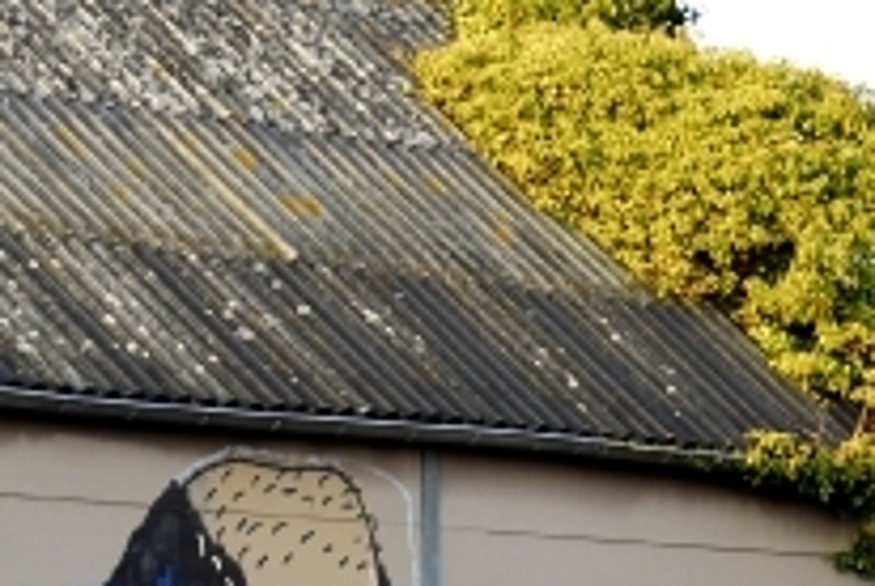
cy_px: 758
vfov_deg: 4.5
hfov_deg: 6.7
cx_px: 229
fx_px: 7448
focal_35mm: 306
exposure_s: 1/100
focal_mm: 70
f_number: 5
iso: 200
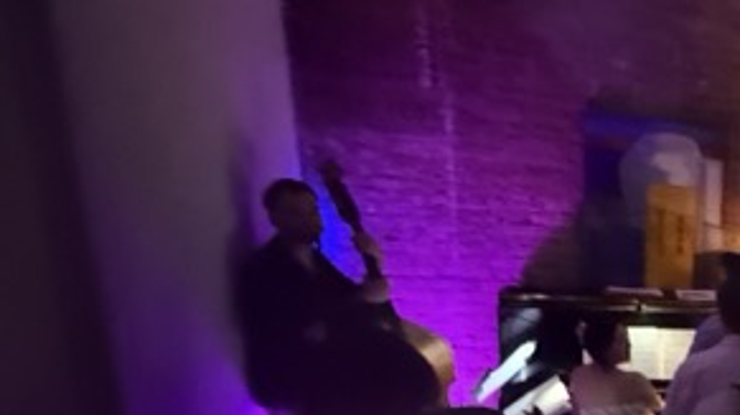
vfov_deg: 27.0
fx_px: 823
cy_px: 397
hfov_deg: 36.9
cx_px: 890
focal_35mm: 42
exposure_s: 1/30
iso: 2500
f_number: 2.2
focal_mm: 2.22
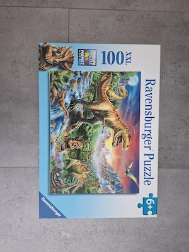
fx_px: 167
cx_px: 94
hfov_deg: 58.9
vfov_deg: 73.9
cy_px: 126
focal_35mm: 23
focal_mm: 5.54
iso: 250
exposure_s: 1/100
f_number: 1.8
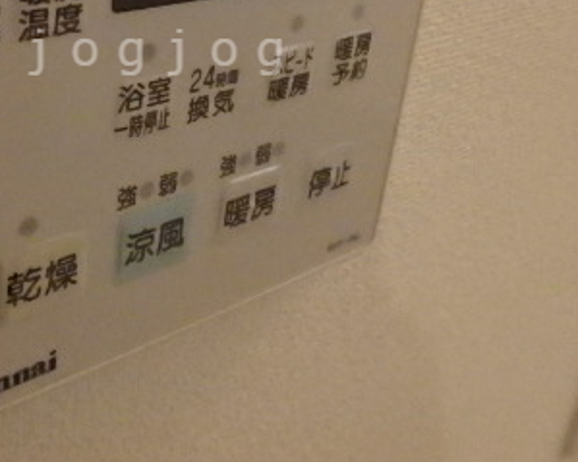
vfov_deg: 30.2
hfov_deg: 38.0
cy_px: 52
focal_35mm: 48
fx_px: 821
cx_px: 160
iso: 3200
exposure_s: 1/320
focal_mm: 4
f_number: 3.8
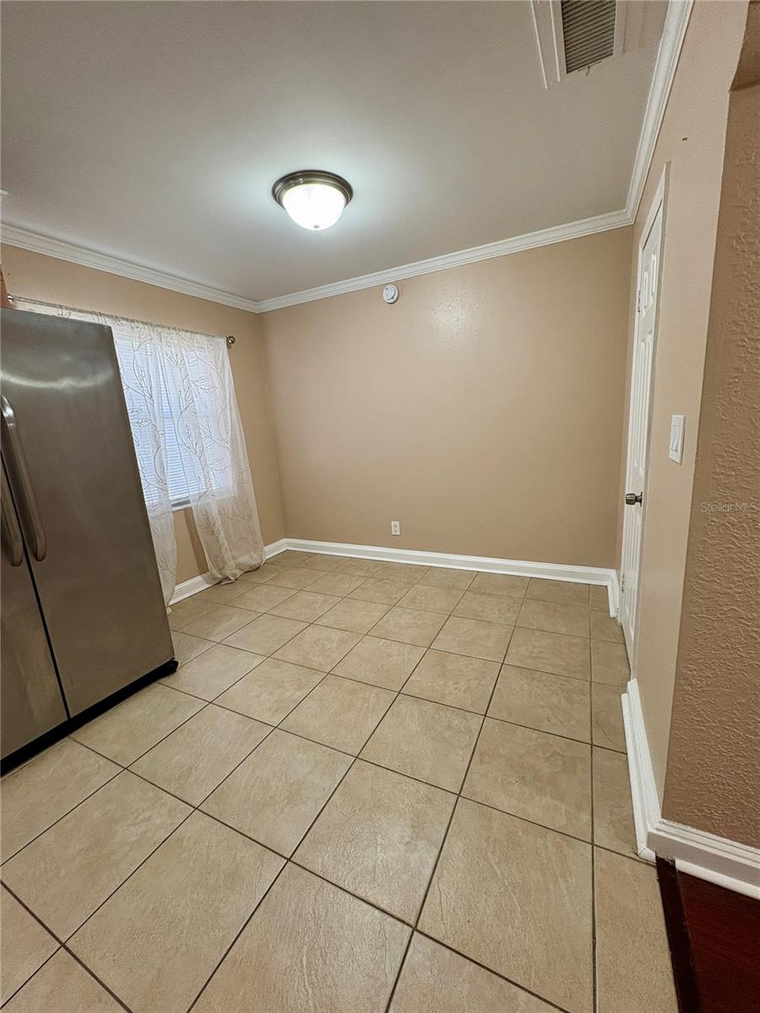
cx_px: 380
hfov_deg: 85.7
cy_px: 506
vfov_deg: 102.1
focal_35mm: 14
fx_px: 410
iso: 160
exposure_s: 1/60
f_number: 2.2
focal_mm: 2.22
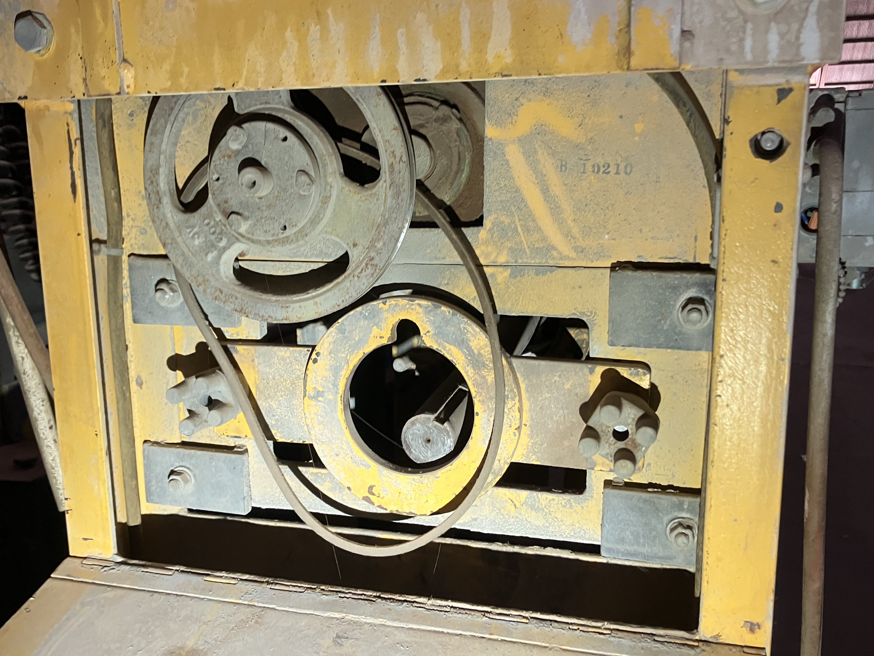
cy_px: 346
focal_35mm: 35
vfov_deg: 40.7
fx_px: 884
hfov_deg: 52.6
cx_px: 396
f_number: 1.8
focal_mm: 3.99
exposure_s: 1/61
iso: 80
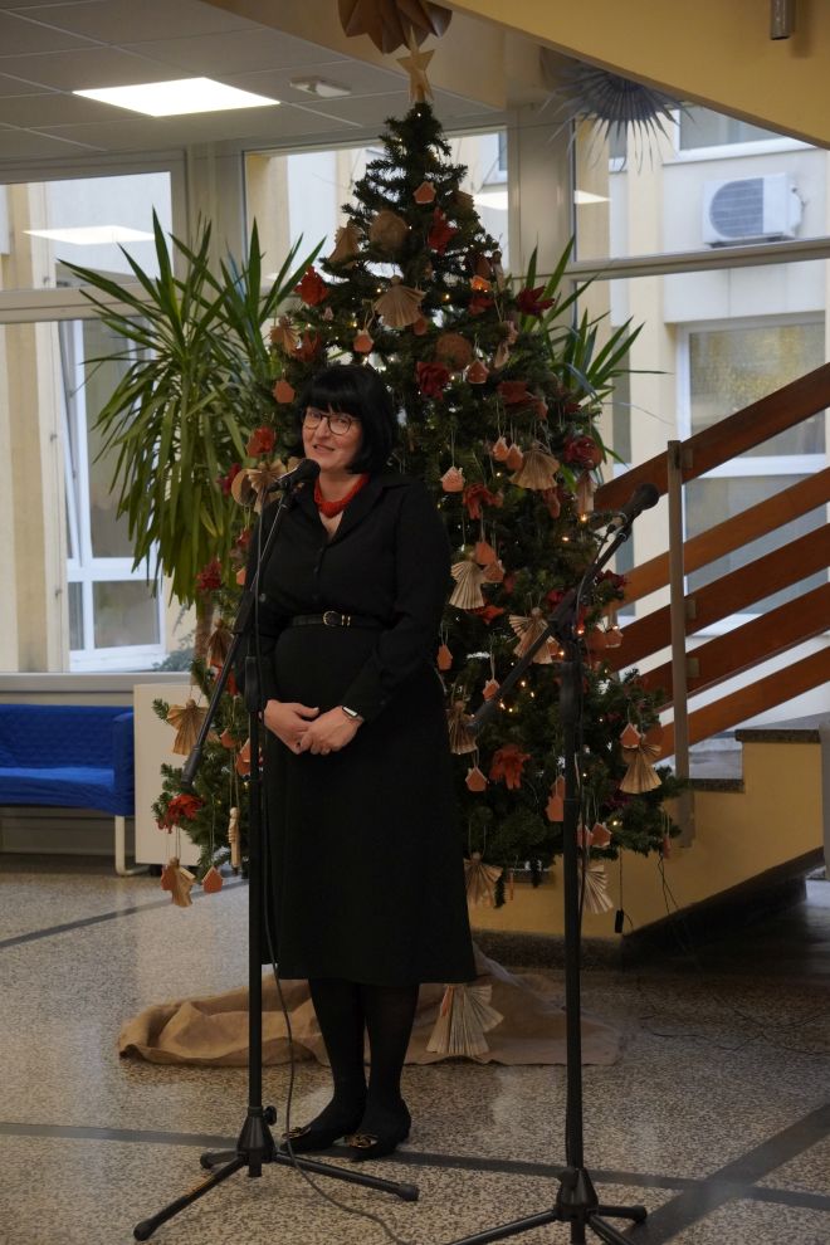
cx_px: 415
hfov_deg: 18.2
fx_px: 2594
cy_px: 622
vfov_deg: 27.0
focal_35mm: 75
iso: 1600
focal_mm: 50
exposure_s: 1/200
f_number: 4.5
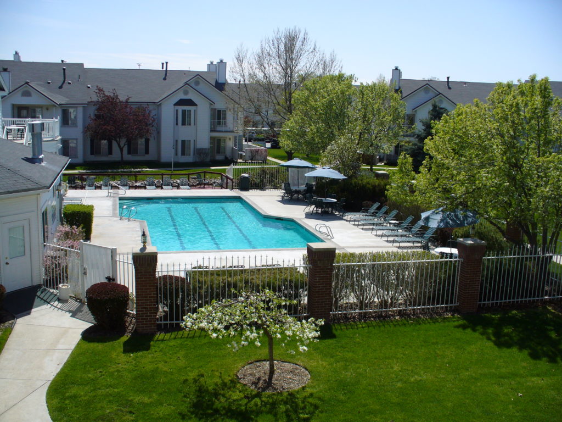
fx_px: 601
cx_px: 281
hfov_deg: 50.1
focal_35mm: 37
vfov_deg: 38.7
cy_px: 211
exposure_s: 1/400
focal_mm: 6.1
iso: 80
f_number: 5.6
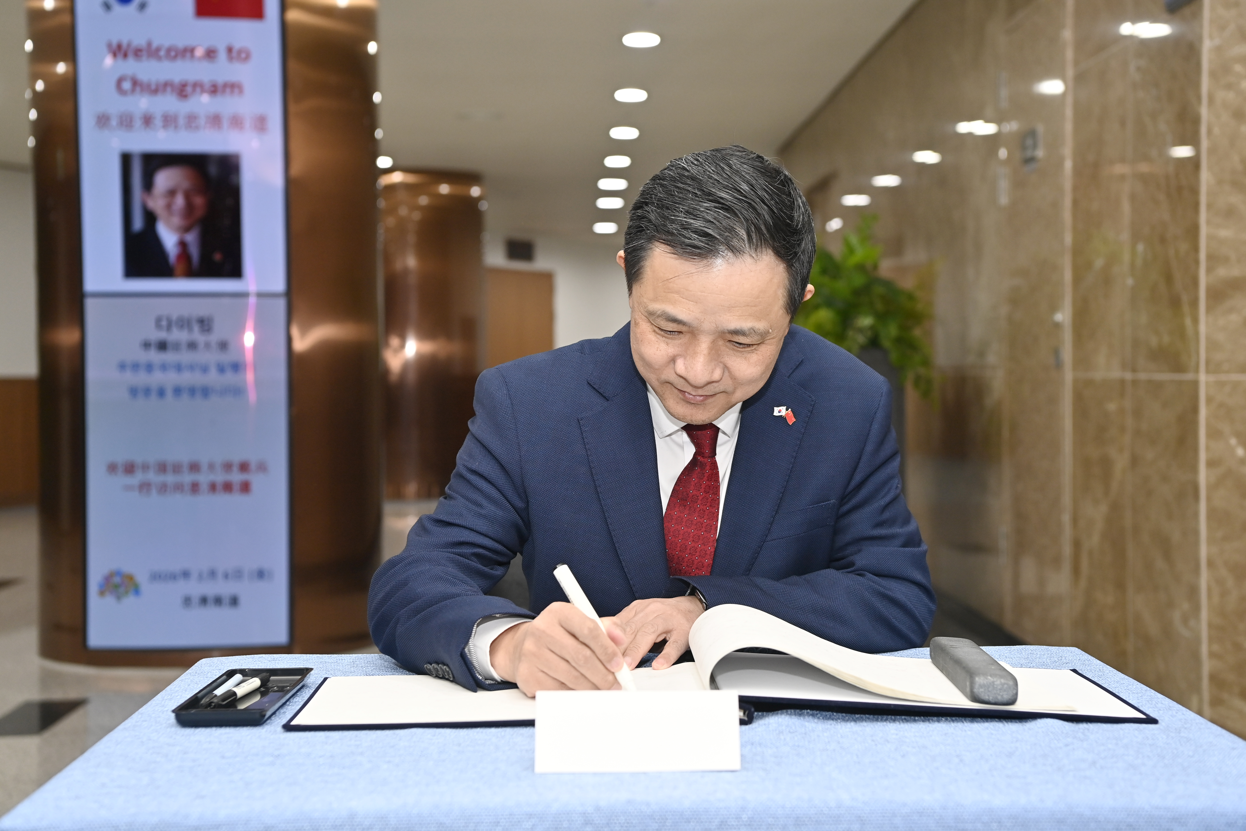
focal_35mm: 56
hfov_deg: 35.6
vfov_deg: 24.2
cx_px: 623
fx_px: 1938
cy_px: 416
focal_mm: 56
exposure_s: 1/250
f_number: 5
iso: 1000
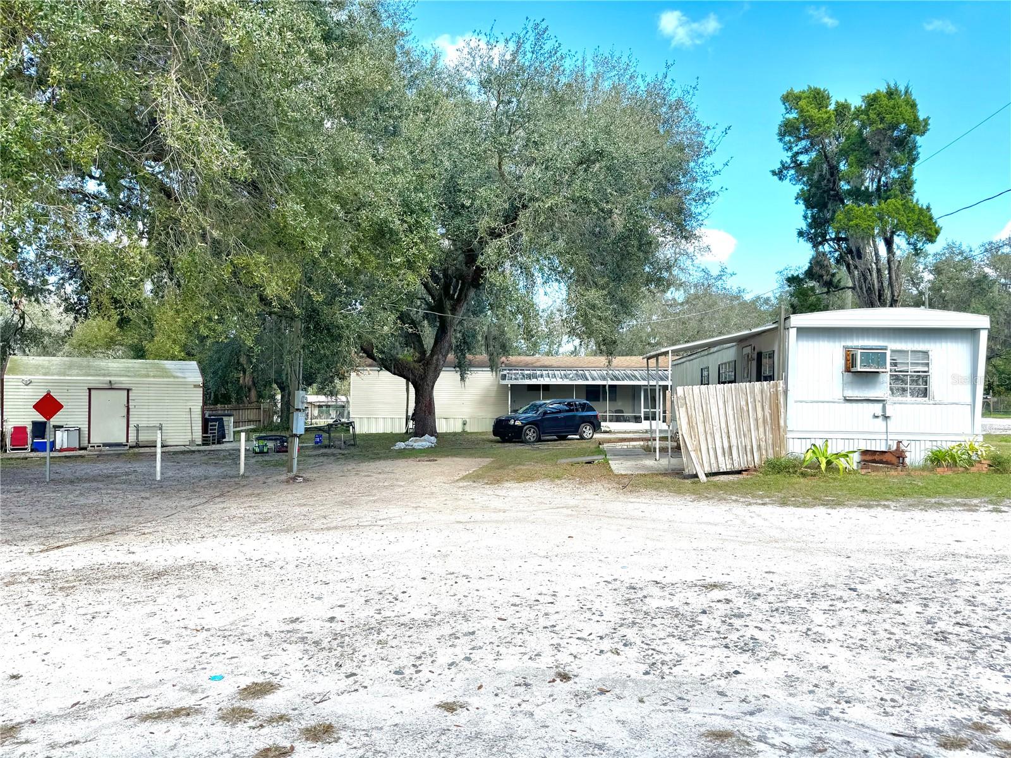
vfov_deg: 56.8
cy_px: 379
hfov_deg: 71.6
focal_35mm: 24
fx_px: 701
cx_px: 506
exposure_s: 1/1637
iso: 80
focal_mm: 6.86
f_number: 1.78
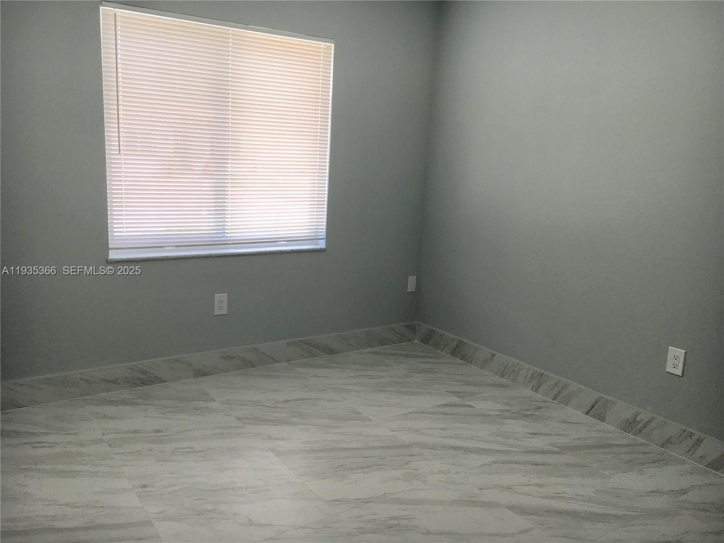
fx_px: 607
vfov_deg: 48.2
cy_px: 272
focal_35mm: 29
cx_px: 362
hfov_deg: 61.7
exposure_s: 1/120
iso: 25
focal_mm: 4.15
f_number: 2.2
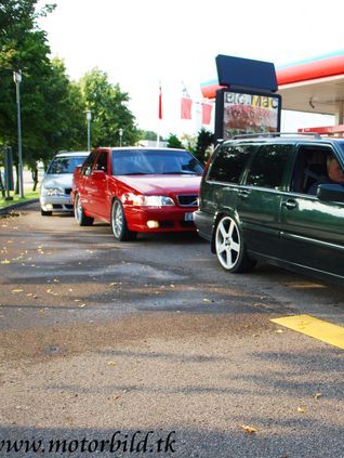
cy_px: 230
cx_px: 321
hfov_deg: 28.9
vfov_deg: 39.6
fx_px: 635
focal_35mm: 48
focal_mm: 22
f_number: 5.6
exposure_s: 1/125
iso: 125
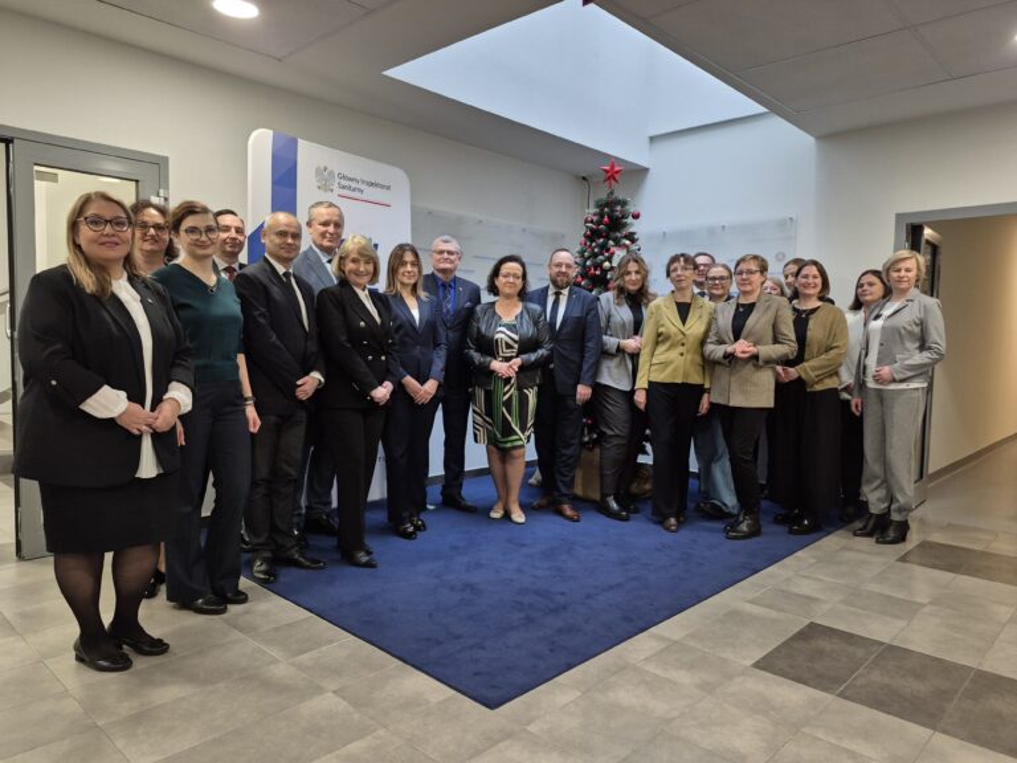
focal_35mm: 23
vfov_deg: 58.9
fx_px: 676
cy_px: 382
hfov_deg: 73.9
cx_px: 508
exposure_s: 1/100
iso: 250
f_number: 1.8
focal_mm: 5.4
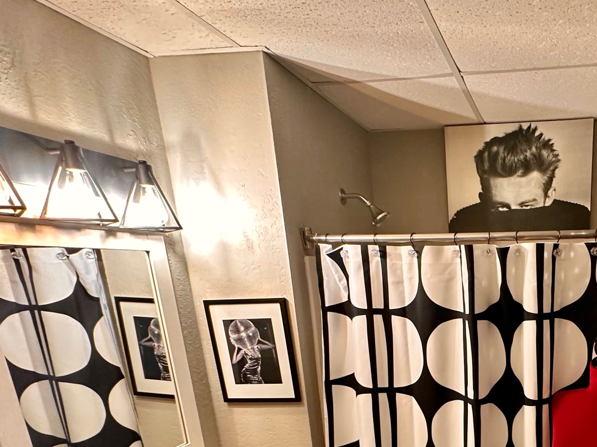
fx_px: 448
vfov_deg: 48.0
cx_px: 499
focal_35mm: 26
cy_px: 395
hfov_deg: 60.4
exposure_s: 1/60
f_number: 2.2
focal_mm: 2.22
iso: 320
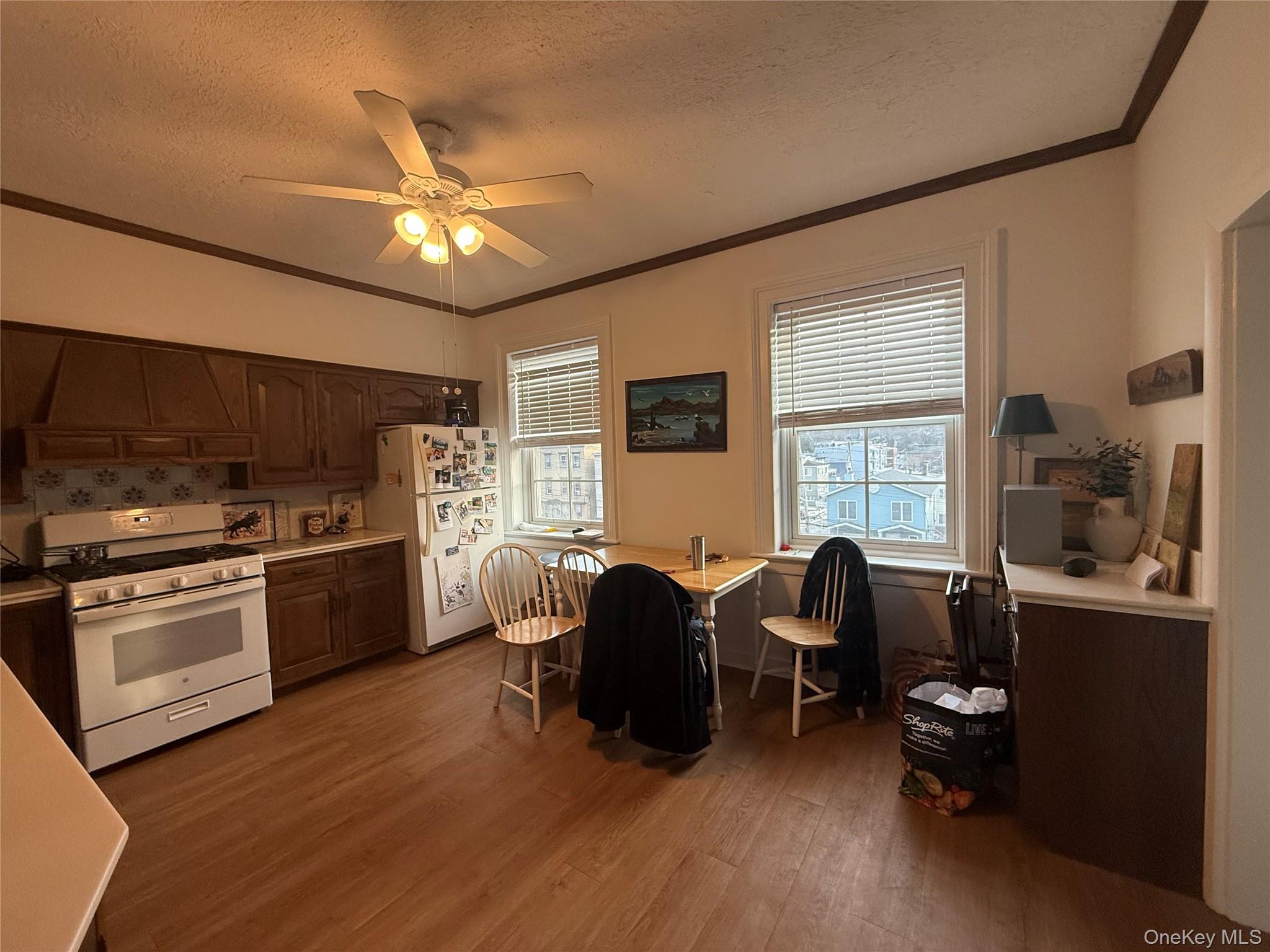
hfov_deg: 102.1
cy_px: 476
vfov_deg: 85.7
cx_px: 635
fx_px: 514
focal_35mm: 14
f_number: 2.2
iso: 200
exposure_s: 1/120
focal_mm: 2.22
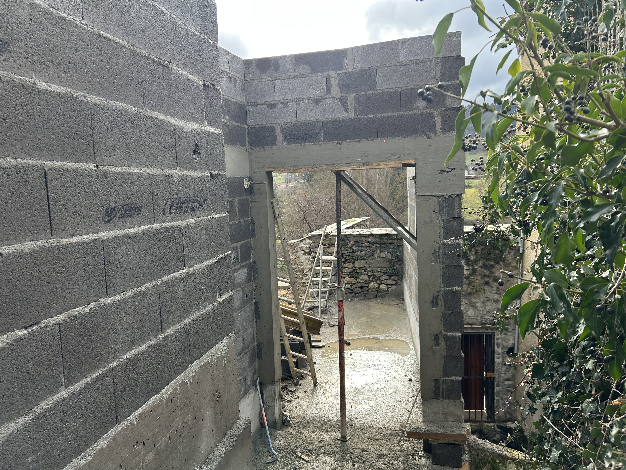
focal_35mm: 26
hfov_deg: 67.3
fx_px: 470
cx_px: 313
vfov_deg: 53.1
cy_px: 235
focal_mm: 5.7
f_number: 1.5
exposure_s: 1/628
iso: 50
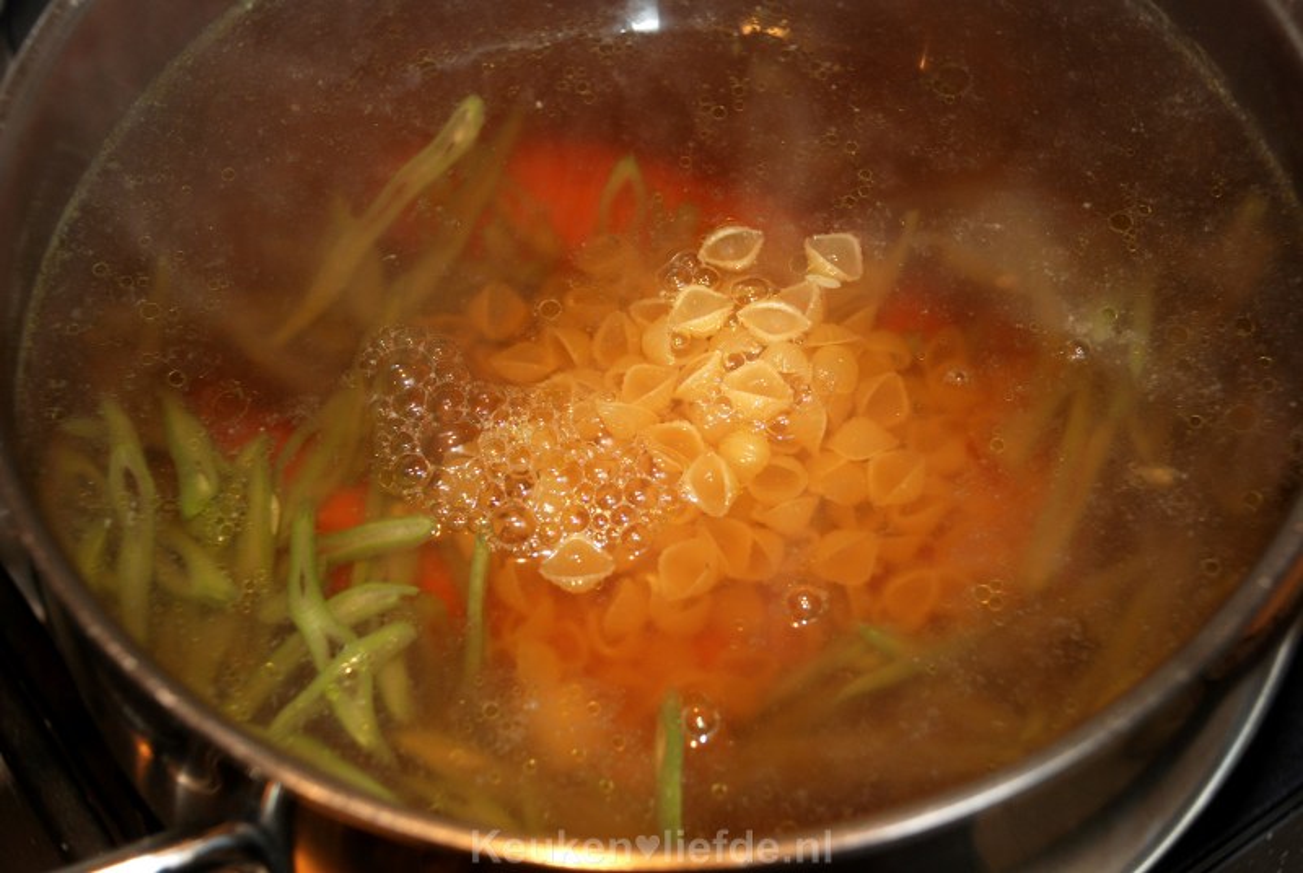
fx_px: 2610
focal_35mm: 72
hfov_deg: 28.0
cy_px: 436
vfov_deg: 19.0
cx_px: 652
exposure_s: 1/60
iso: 200
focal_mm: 48
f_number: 4.8
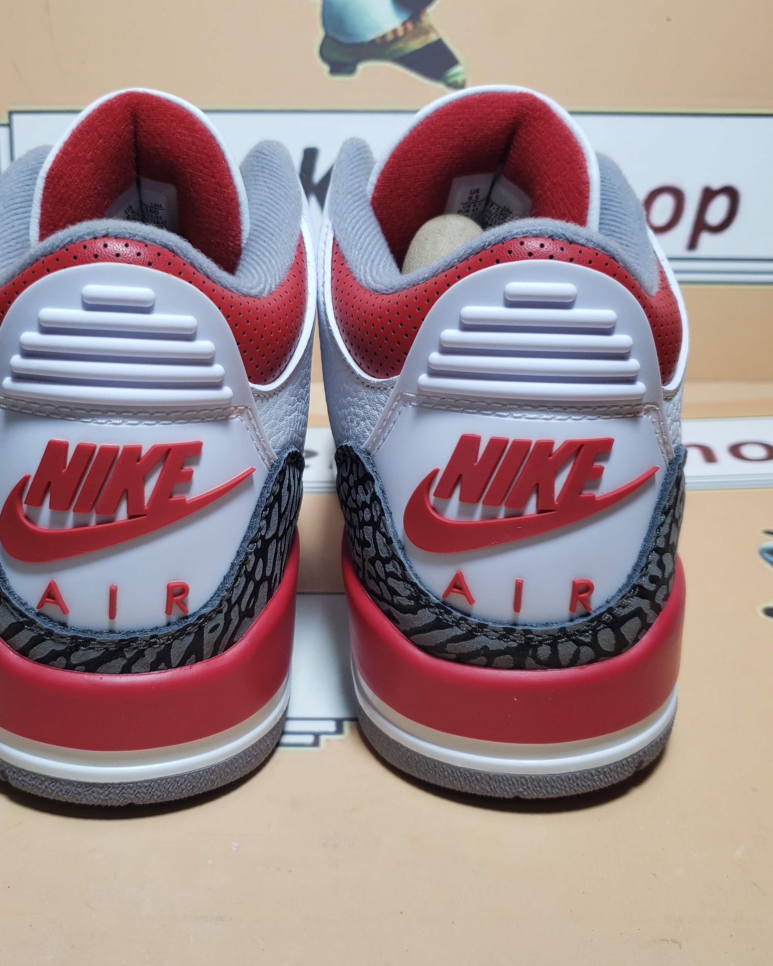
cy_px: 481
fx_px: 972
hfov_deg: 43.1
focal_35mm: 34
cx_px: 301
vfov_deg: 52.8
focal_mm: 4.3
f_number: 1.5
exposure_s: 1/353
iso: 50
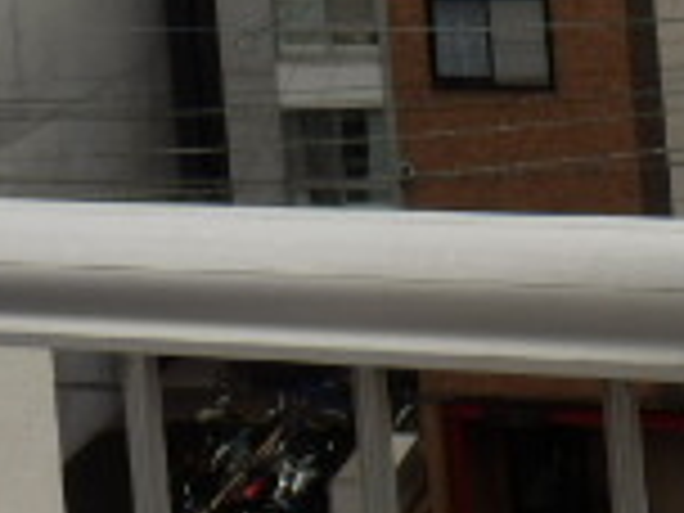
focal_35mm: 101
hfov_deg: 19.1
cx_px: 598
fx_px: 1996
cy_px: -531
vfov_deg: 12.7
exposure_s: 1/320
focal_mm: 4.2
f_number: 3
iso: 80
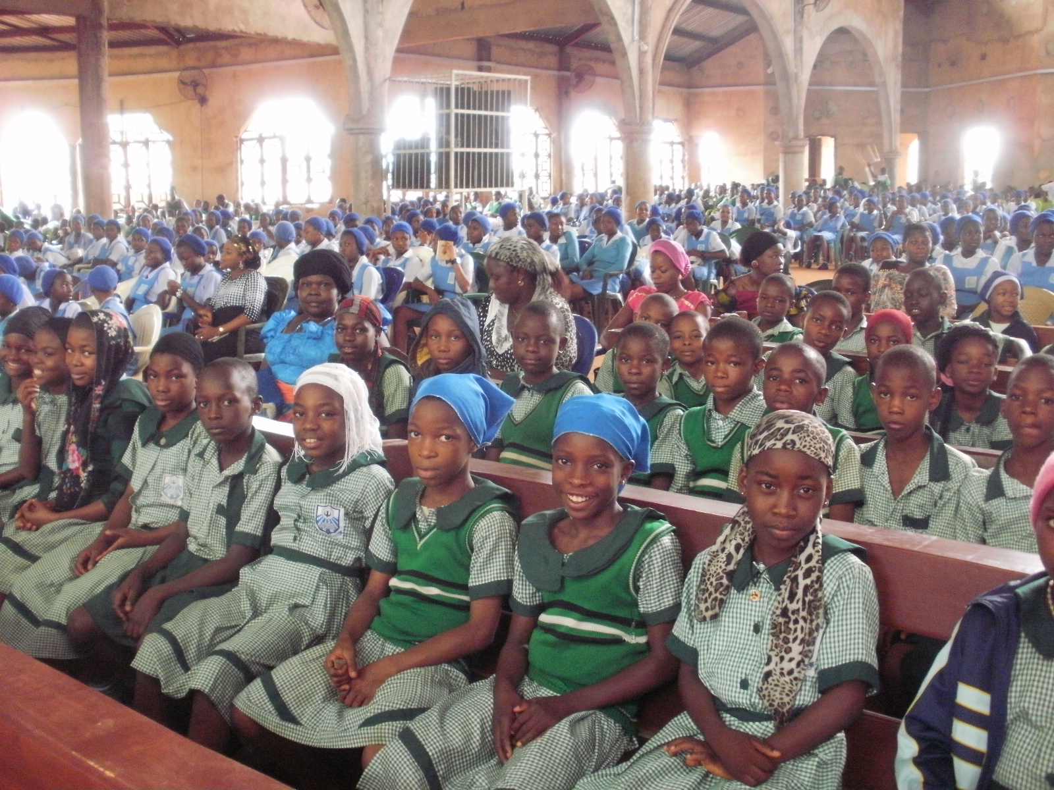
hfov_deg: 51.4
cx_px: 527
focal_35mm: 36
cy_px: 395
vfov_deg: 39.7
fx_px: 1096
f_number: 3.5
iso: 400
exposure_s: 1/15
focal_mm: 6.3
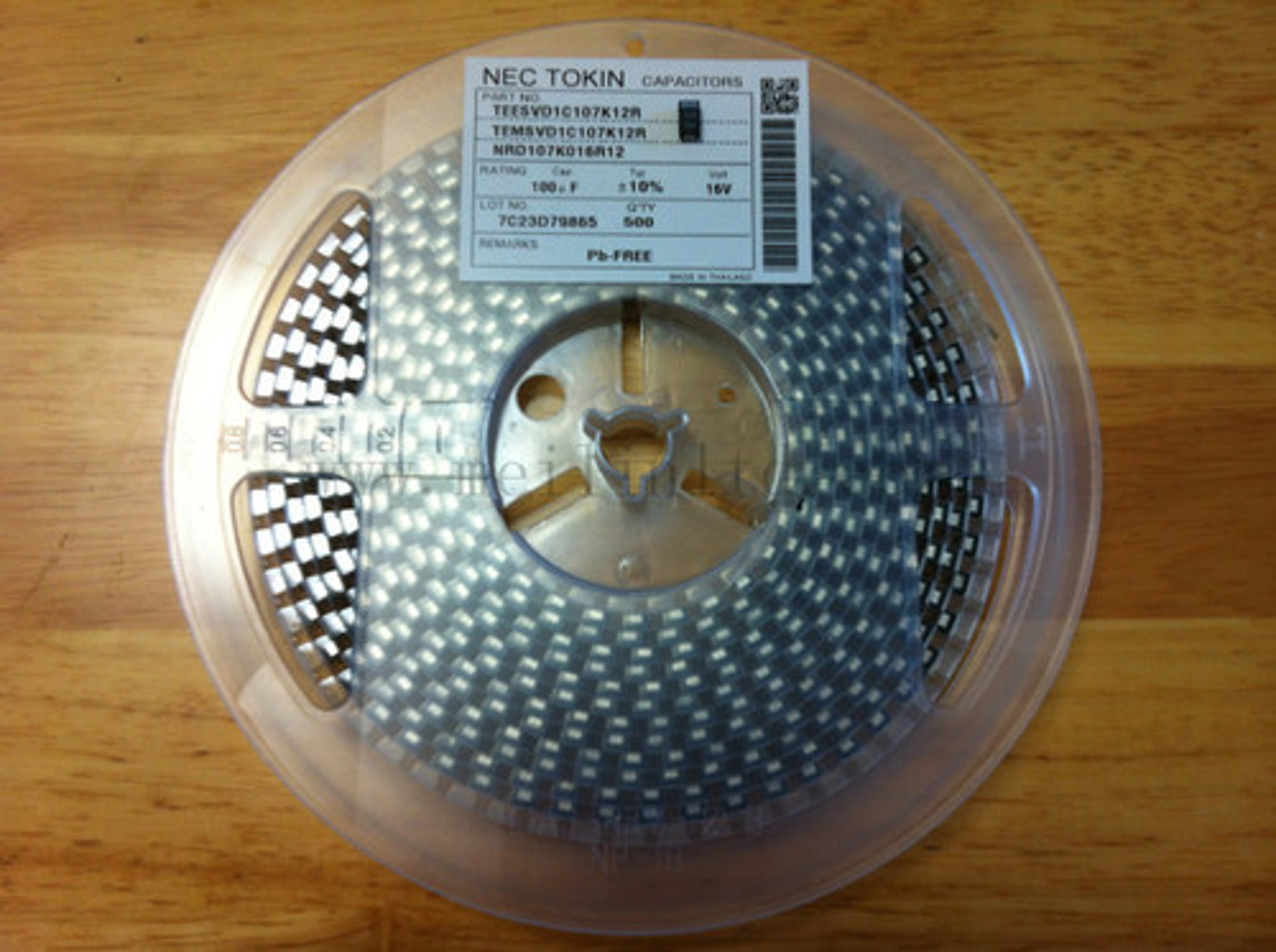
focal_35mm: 35
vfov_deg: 40.6
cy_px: 476
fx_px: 1288
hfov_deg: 52.7
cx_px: 638
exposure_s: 1/30
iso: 80
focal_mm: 3.85
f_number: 2.8
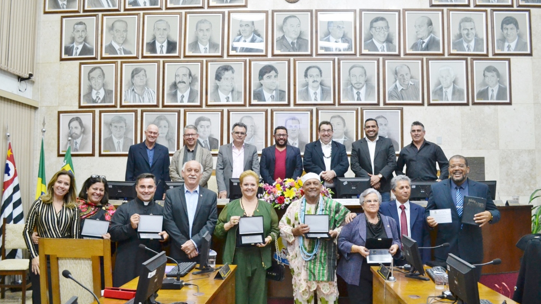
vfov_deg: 40.2
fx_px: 416
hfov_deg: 66.1
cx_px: 268
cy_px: 161
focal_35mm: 29
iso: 1600
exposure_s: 1/100
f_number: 5
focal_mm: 18
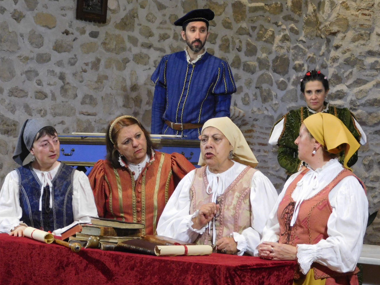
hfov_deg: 19.6
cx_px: 189
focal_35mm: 100
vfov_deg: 14.8
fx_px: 1098
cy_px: 144
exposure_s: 1/30
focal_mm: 17.6
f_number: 4.6
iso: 640
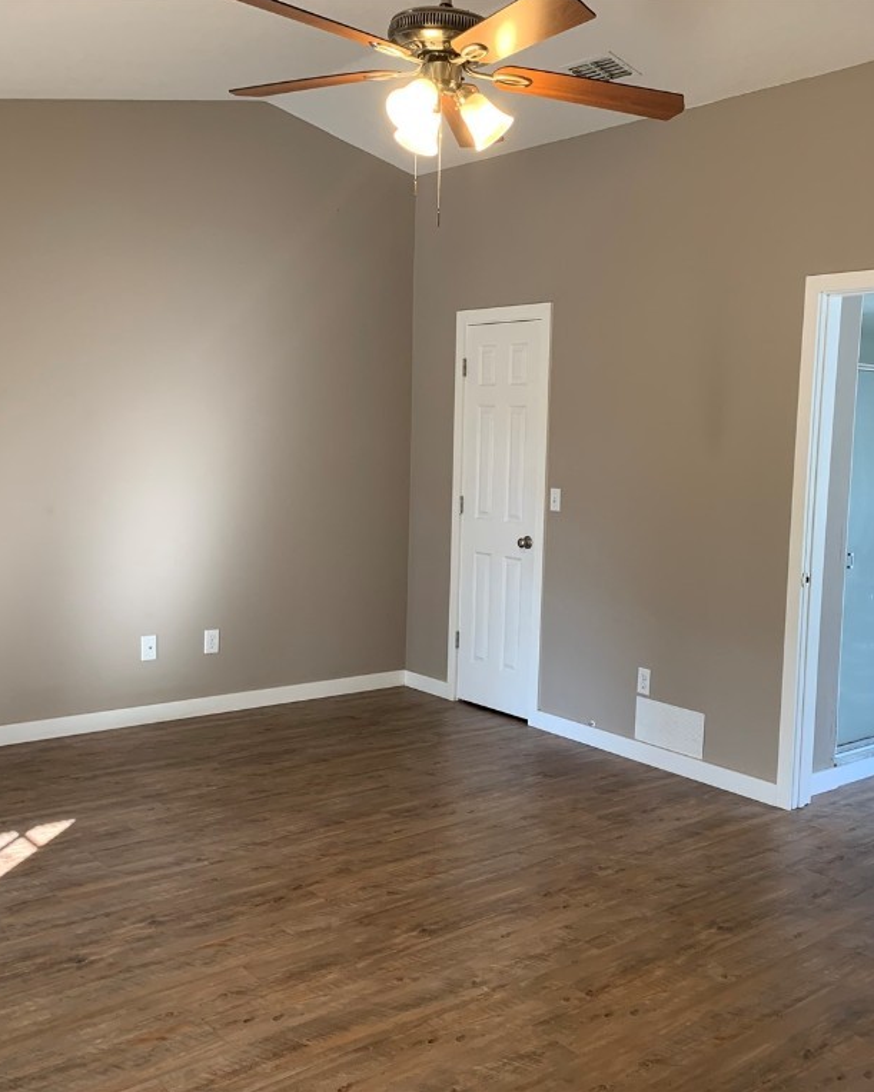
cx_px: 579
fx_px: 1100
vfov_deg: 52.8
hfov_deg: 42.8
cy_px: 545
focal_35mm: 34
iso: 100
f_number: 1.8
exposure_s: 1/60
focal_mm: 4.25
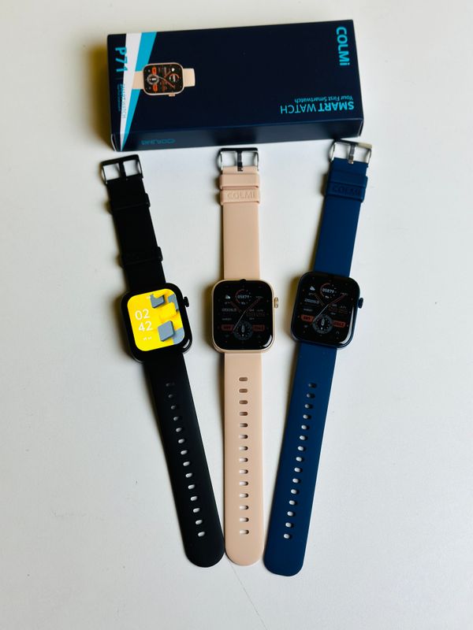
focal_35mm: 48
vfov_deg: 39.7
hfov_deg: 30.3
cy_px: 315
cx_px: 236
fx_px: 875
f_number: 1.78
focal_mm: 6.86
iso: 64
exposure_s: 1/139
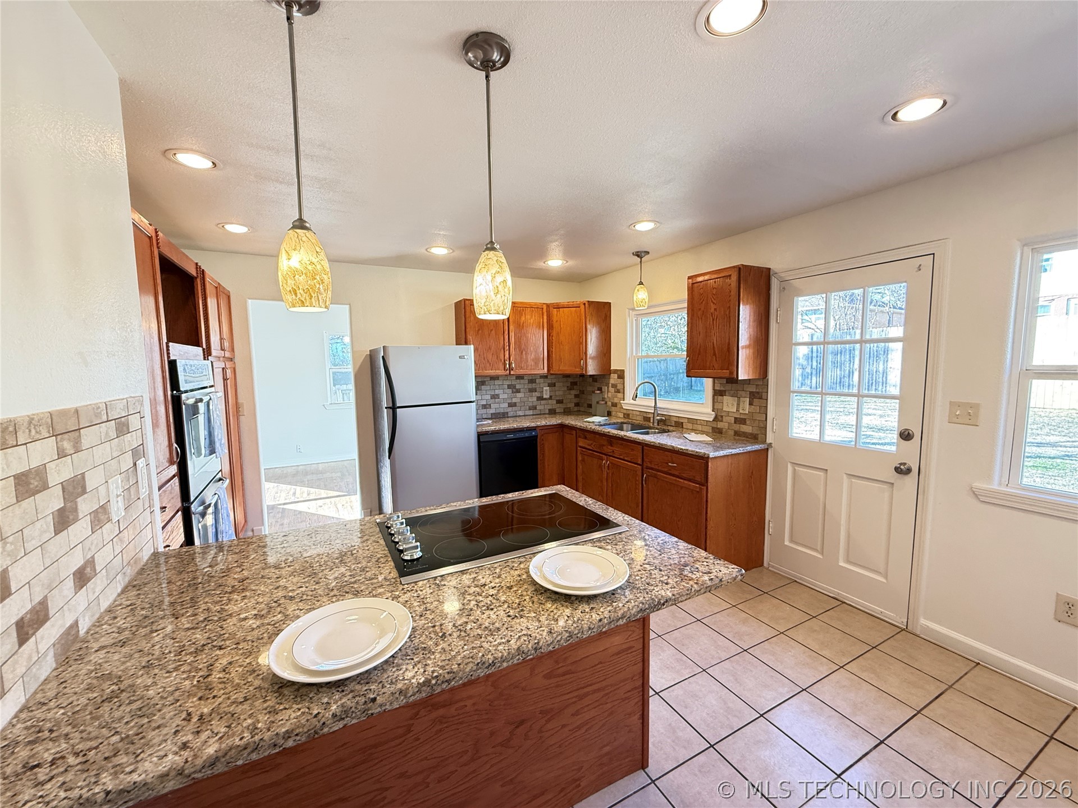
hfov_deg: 102.1
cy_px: 404
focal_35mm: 14
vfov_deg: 85.7
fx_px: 436
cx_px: 539
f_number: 2.2
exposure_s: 1/60
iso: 250
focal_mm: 2.22
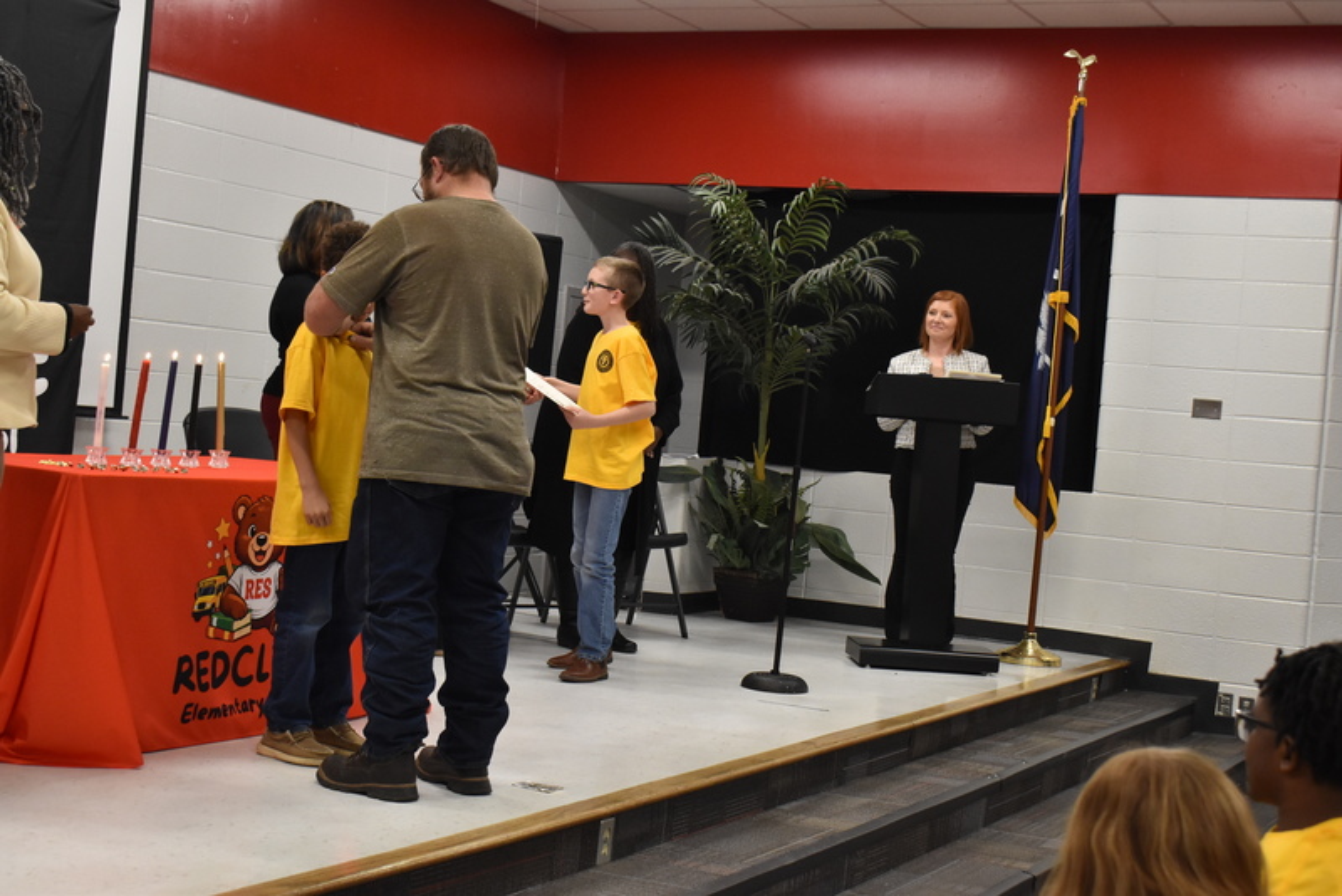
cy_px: 448
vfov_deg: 25.1
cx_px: 671
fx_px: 2014
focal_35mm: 54
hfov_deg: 36.9
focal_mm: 36
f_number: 7.1
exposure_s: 1/60
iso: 1800
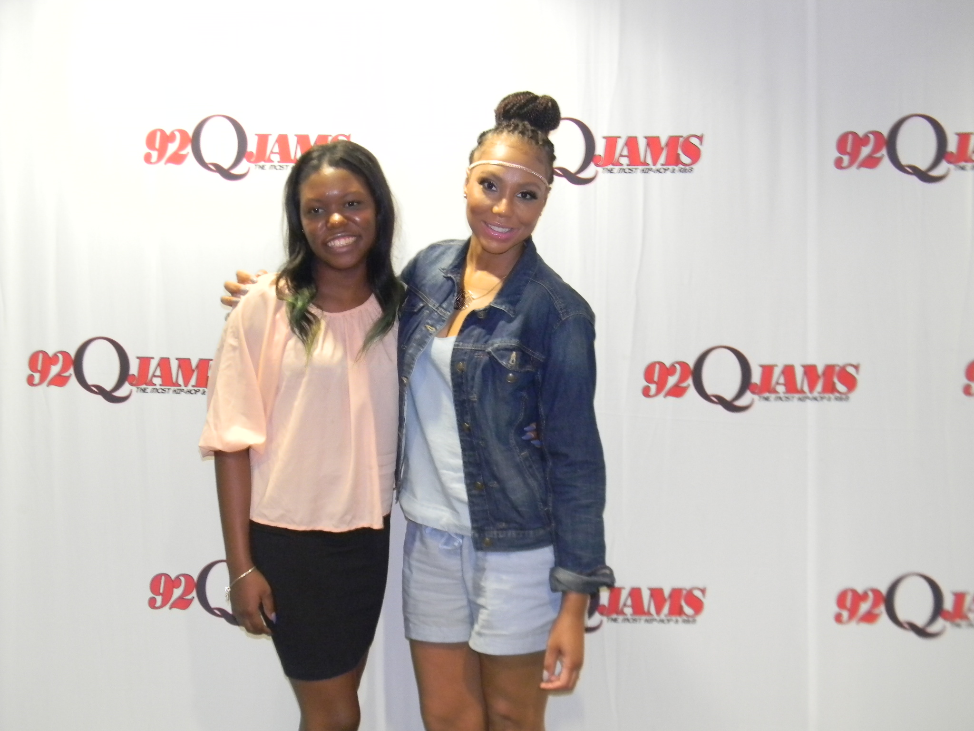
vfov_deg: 35.1
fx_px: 1154
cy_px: 366
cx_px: 487
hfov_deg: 45.8
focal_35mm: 41
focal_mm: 7.3
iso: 400
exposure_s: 1/8
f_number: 3.8
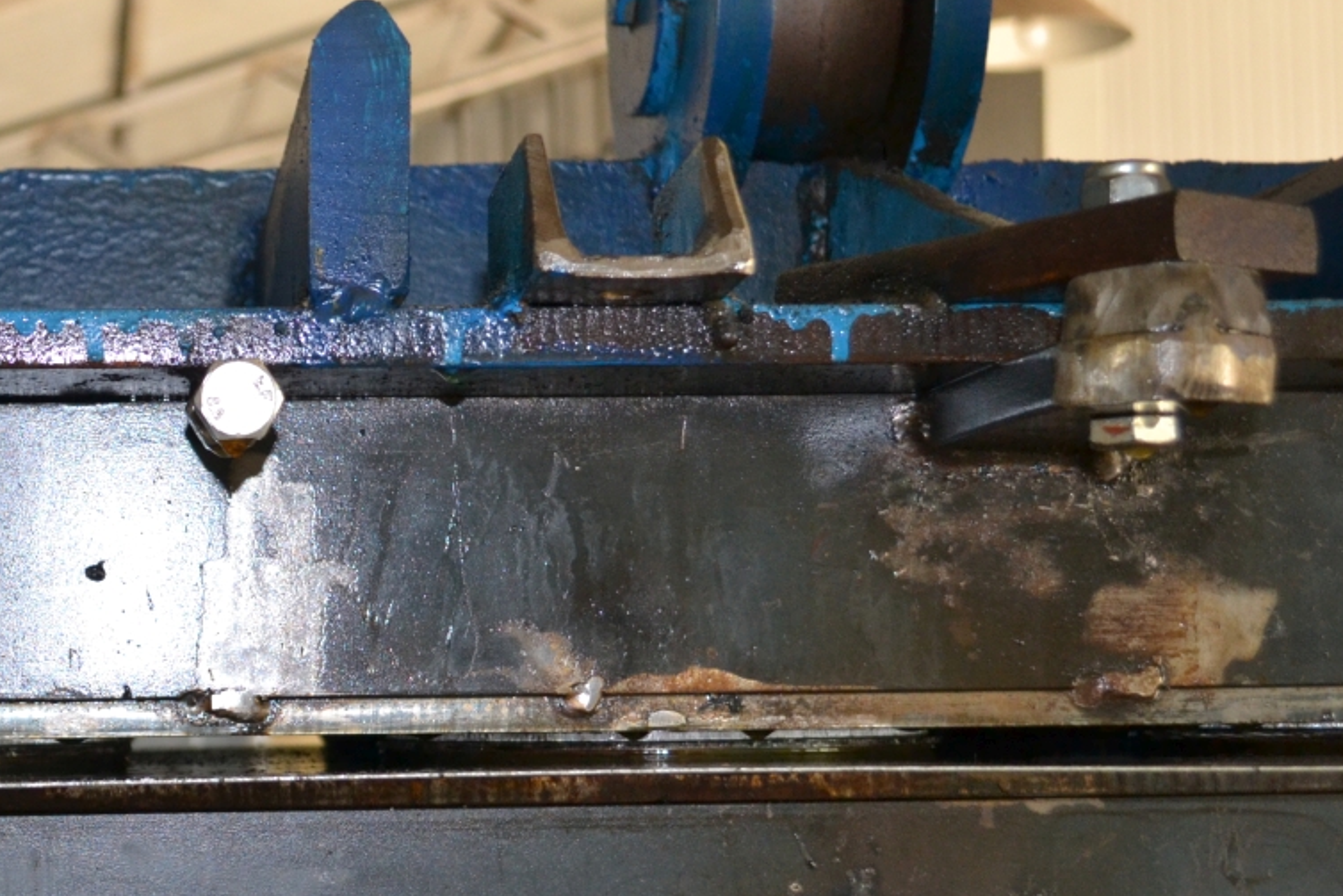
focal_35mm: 70
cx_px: 77
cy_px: 628
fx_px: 2612
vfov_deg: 19.4
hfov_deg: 27.5
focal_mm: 22
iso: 800
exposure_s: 1/30
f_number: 3.8
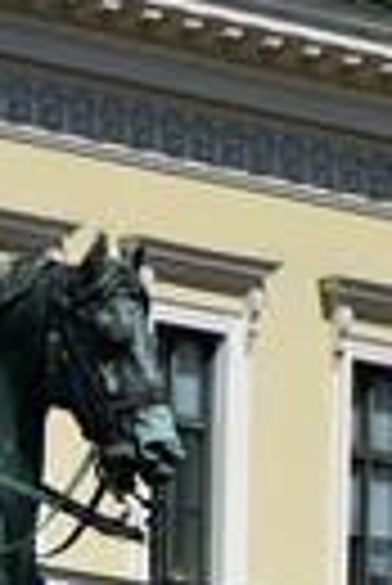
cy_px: 1224
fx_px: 11438
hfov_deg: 2.0
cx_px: -106
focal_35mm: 702
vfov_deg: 2.9
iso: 100
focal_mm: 105
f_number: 6.3
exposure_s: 1/640
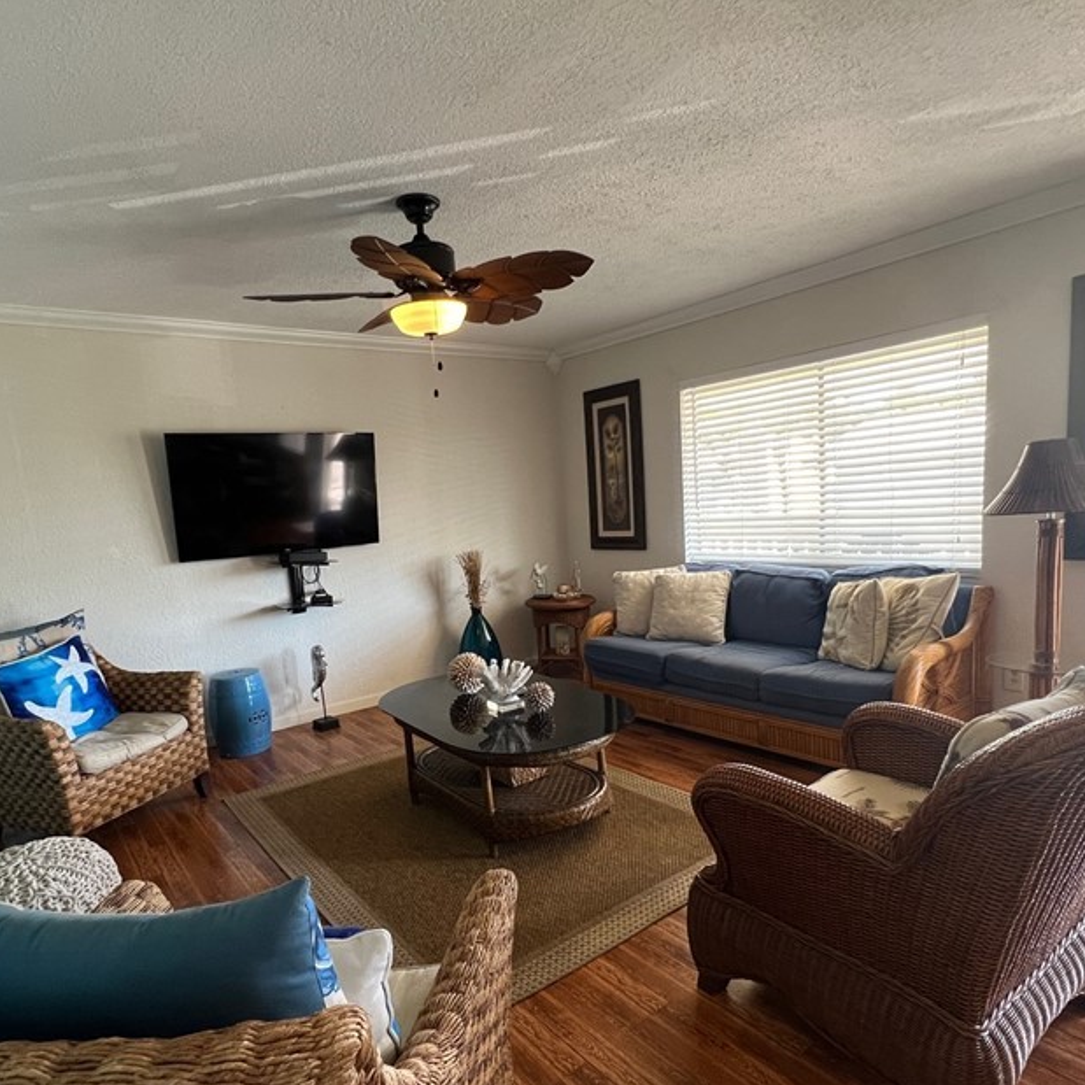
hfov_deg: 77.7
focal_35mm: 19
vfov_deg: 77.3
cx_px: 528
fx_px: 674
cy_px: 613
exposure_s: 1/120
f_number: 1.8
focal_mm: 1.57
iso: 200
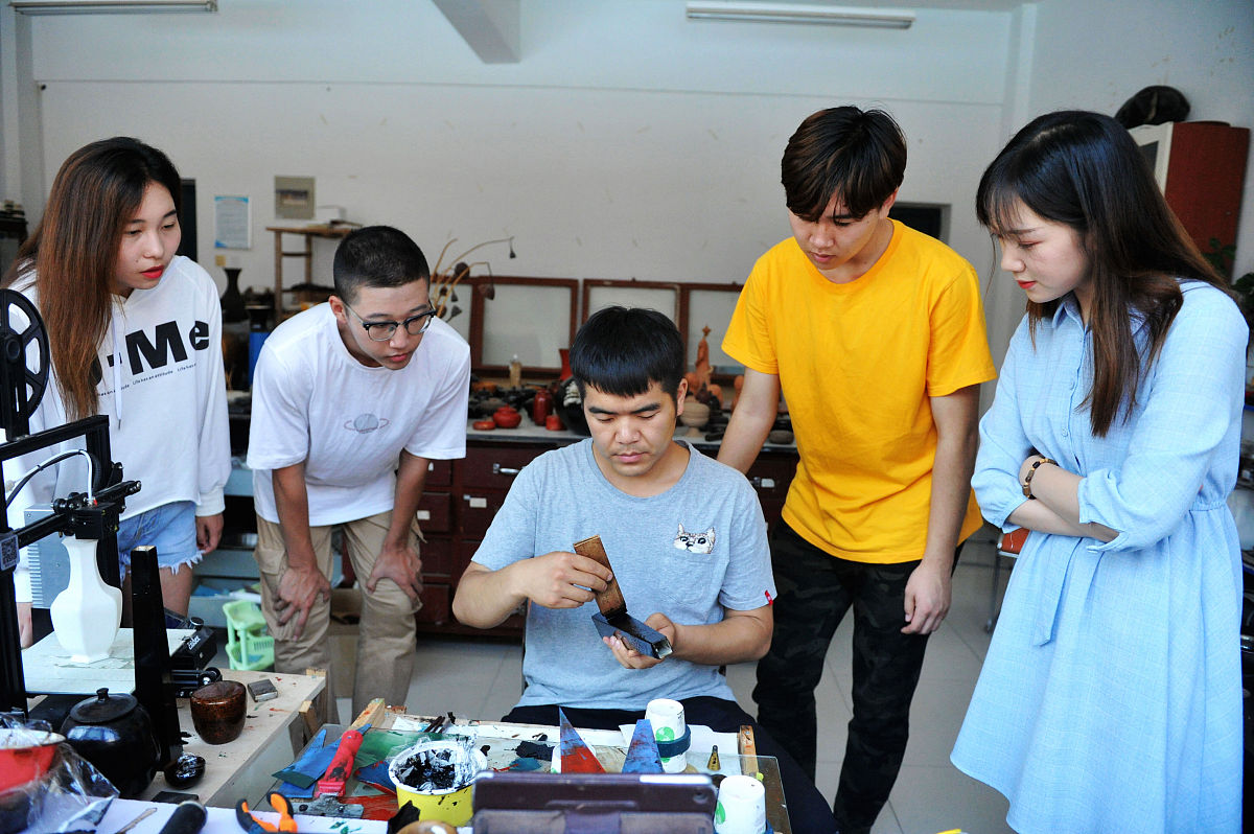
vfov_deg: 53.1
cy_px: 417
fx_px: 835
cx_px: 627
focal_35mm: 24
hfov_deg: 73.8
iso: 4000
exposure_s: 1/1600
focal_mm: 24
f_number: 3.2
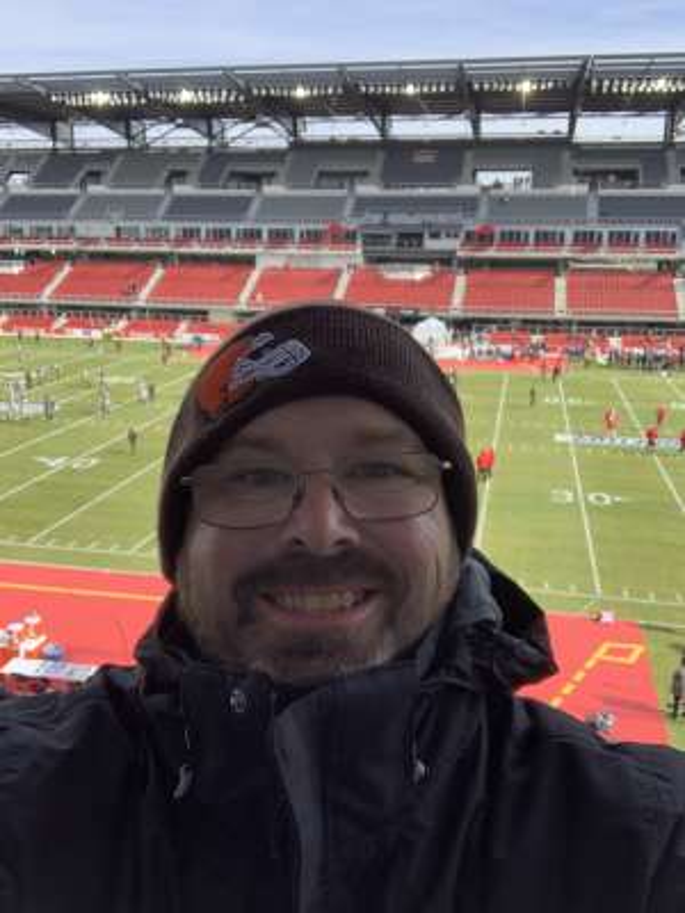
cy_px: 456
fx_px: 844
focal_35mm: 32
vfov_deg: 56.8
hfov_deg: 44.2
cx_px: 342
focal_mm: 2.87
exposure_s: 1/479
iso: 16
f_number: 2.2
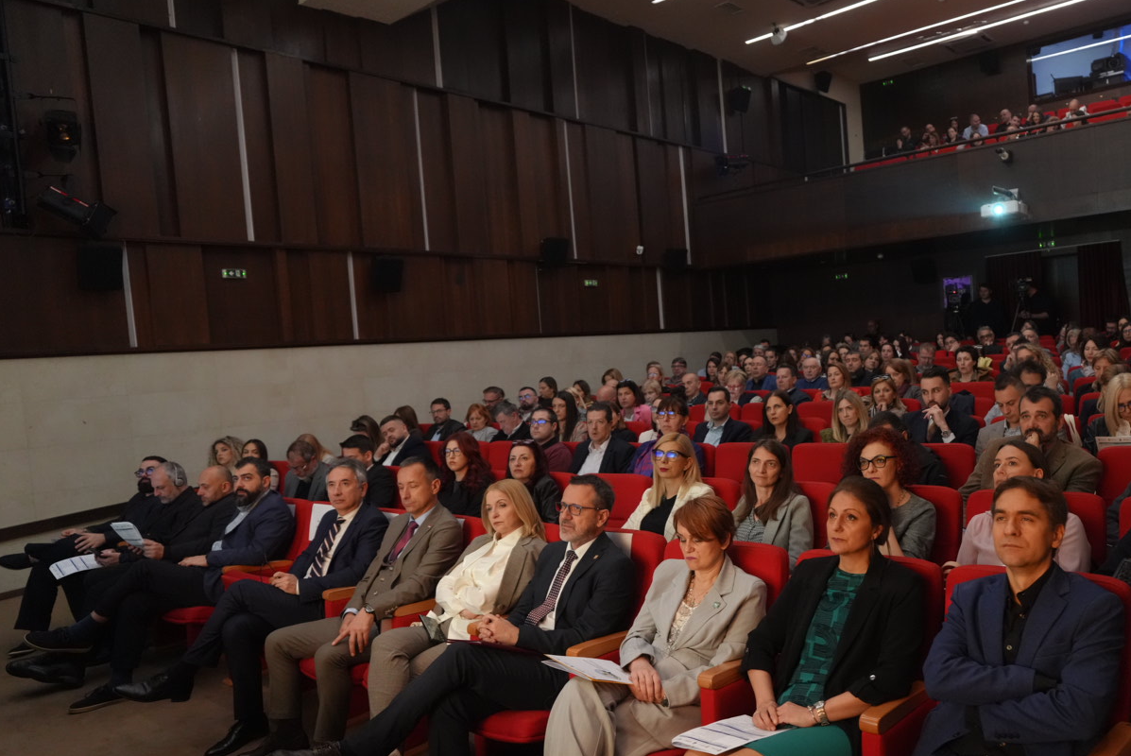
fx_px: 849
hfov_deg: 66.3
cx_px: 709
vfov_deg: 48.0
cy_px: 407
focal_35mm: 27
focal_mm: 20
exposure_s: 1/60
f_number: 2.8
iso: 3200
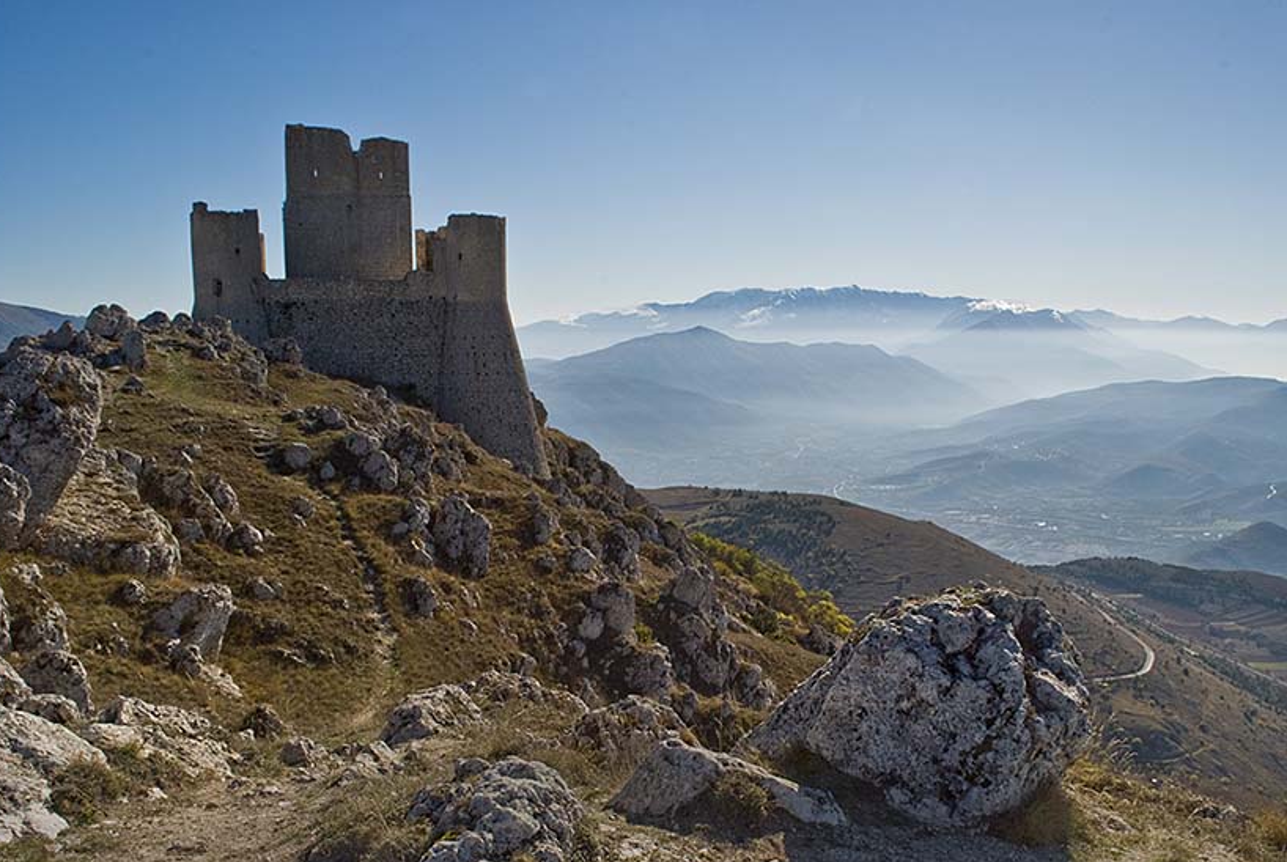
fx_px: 1181
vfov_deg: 39.9
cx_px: 691
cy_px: 522
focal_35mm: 33
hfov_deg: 57.1
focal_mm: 18
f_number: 16
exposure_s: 1/15
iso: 100
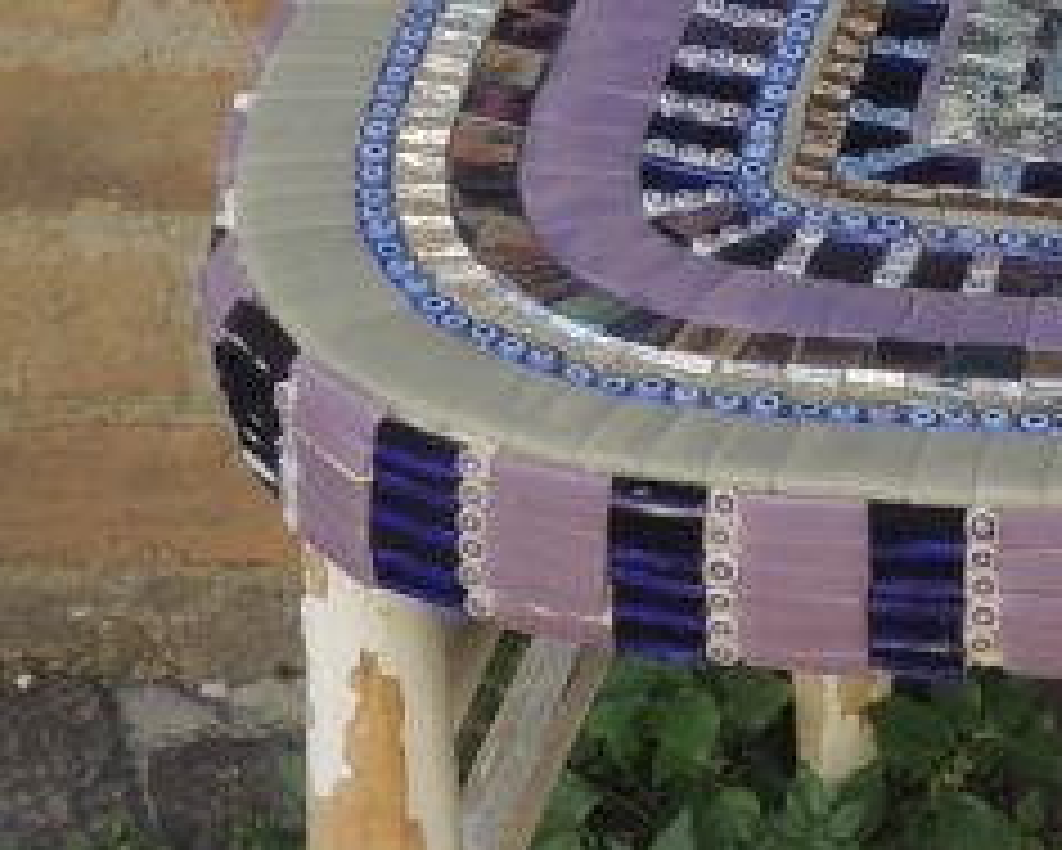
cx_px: 932
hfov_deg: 11.0
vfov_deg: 8.7
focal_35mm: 175
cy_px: -313
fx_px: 5503
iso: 100
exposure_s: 1/200
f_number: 3
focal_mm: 5.5
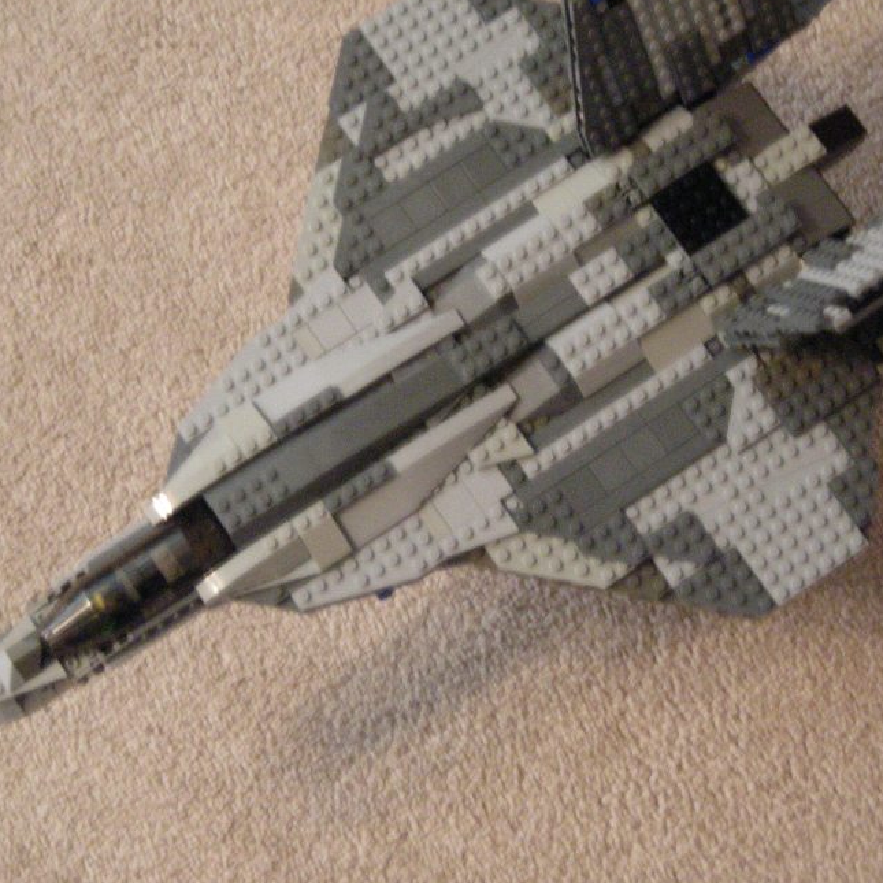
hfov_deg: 16.1
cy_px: 404
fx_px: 3117
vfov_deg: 16.1
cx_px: 496
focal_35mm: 108
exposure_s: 1/8
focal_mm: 12.7
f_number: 4.2
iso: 467
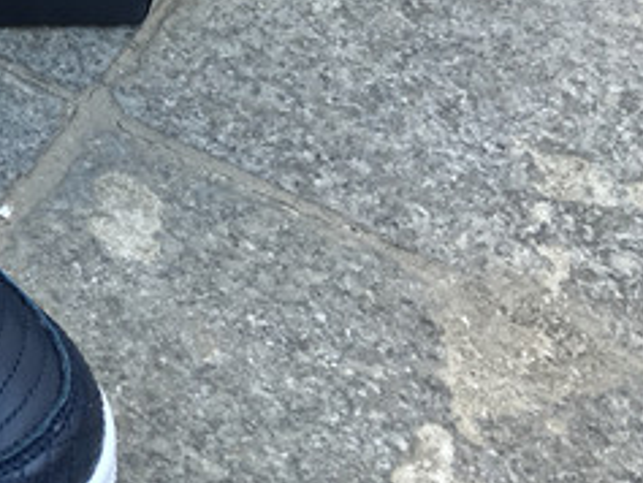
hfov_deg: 17.7
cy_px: -179
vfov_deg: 14.4
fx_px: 1821
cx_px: -347
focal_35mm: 98
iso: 25
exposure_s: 1/110
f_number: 2.2
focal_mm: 4.15
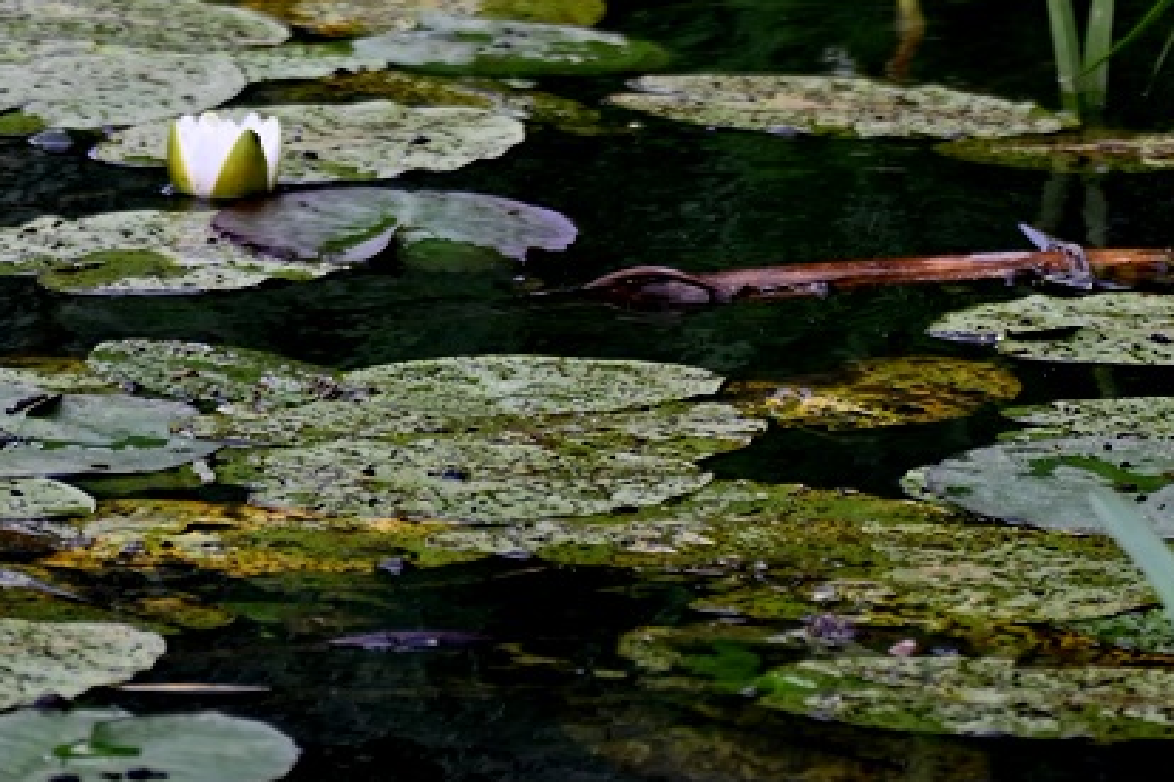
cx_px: 388
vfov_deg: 2.0
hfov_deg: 3.0
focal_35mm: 689
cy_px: -538
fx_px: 22467
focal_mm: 300
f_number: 5.6
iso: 400
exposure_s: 1/320
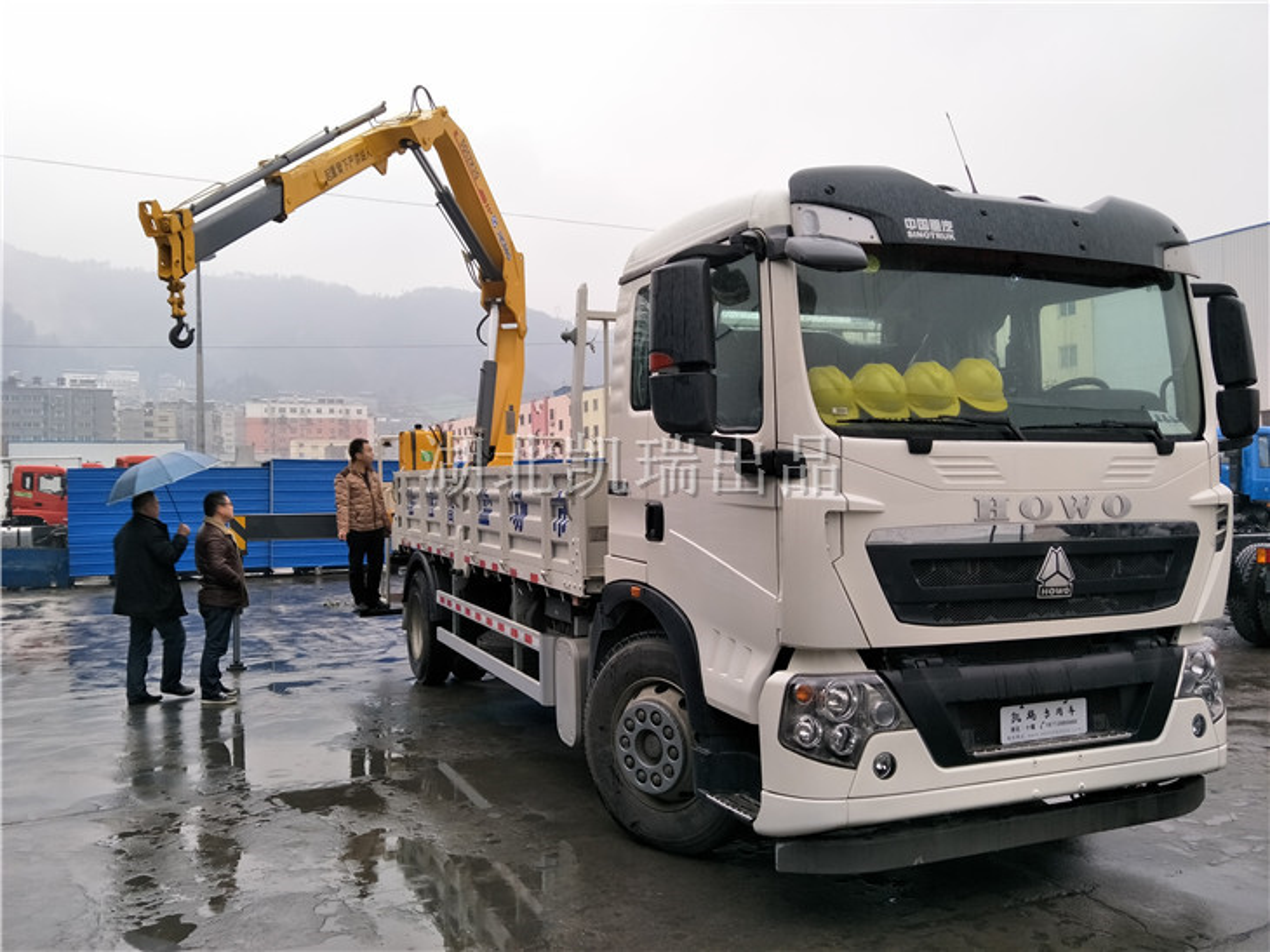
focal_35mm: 24
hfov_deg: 71.6
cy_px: 476
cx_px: 635
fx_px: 880
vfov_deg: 56.8
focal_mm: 4.1
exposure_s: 1/100
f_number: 1.7
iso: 98
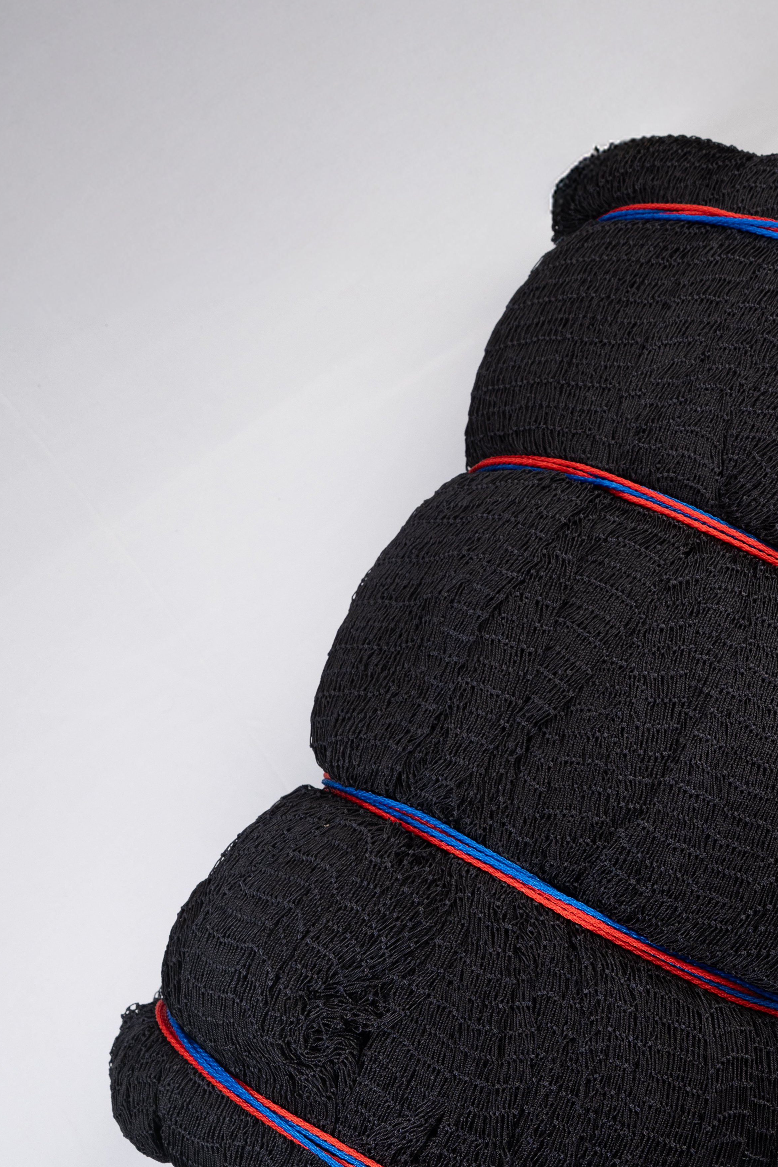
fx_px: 1945
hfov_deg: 22.2
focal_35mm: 60
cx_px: 664
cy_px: 816
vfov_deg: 33.0
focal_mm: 35
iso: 400
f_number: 6.3
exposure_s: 1/250
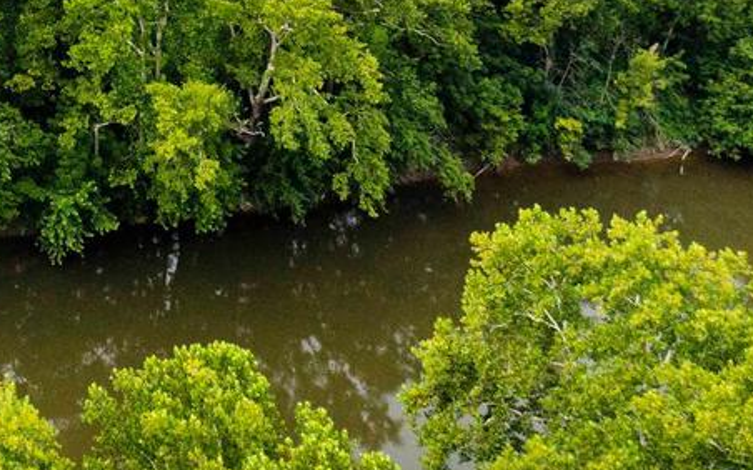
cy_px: -365
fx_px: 1661
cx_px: -318
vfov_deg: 14.3
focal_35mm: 81
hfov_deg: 22.0
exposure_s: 1/1000
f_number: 2.8
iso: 140
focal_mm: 12.29
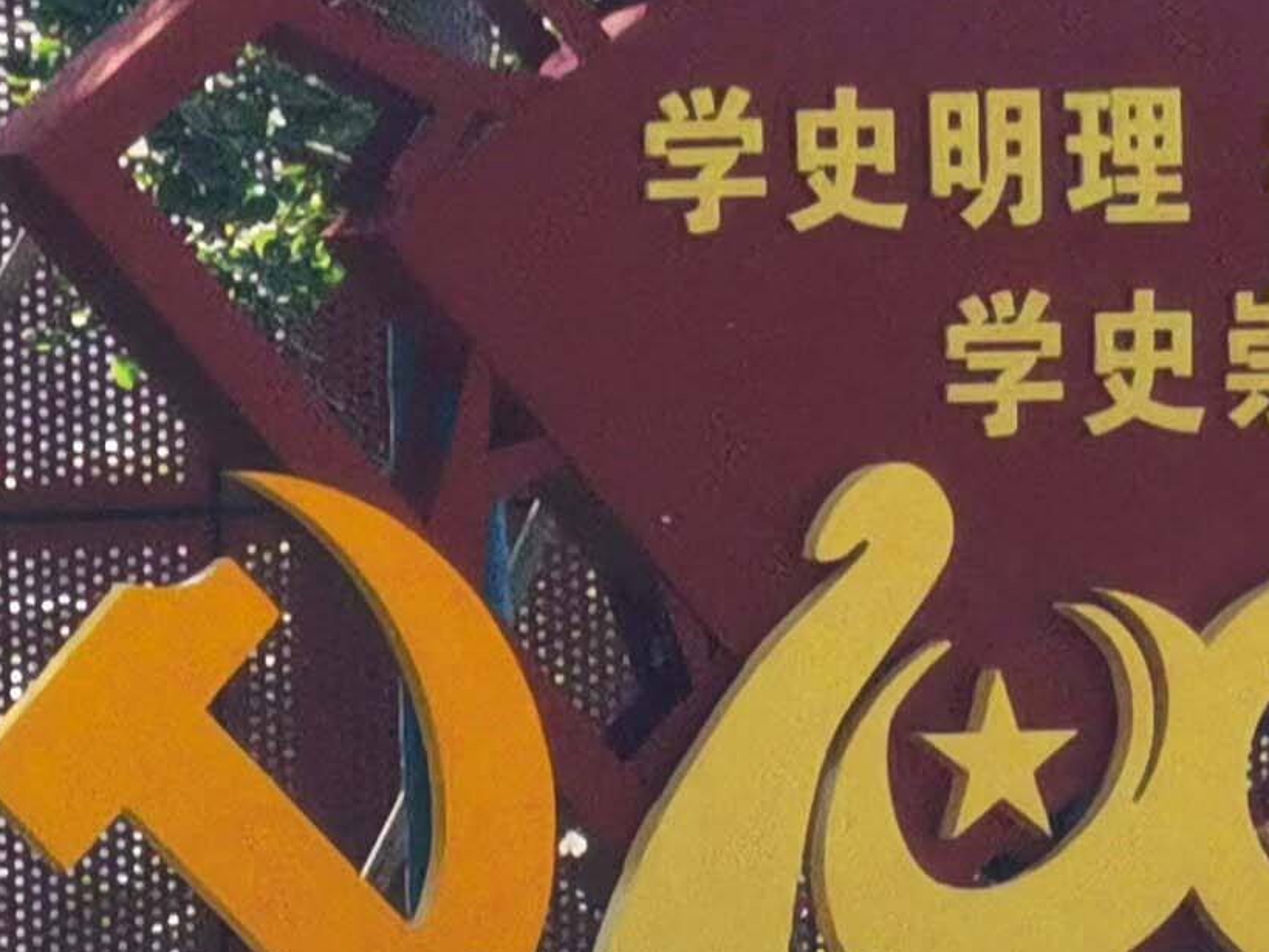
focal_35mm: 744
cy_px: 218
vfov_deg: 2.0
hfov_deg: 2.7
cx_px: 1133
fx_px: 27275
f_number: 3.4
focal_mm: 14.46
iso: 50
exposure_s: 1/588
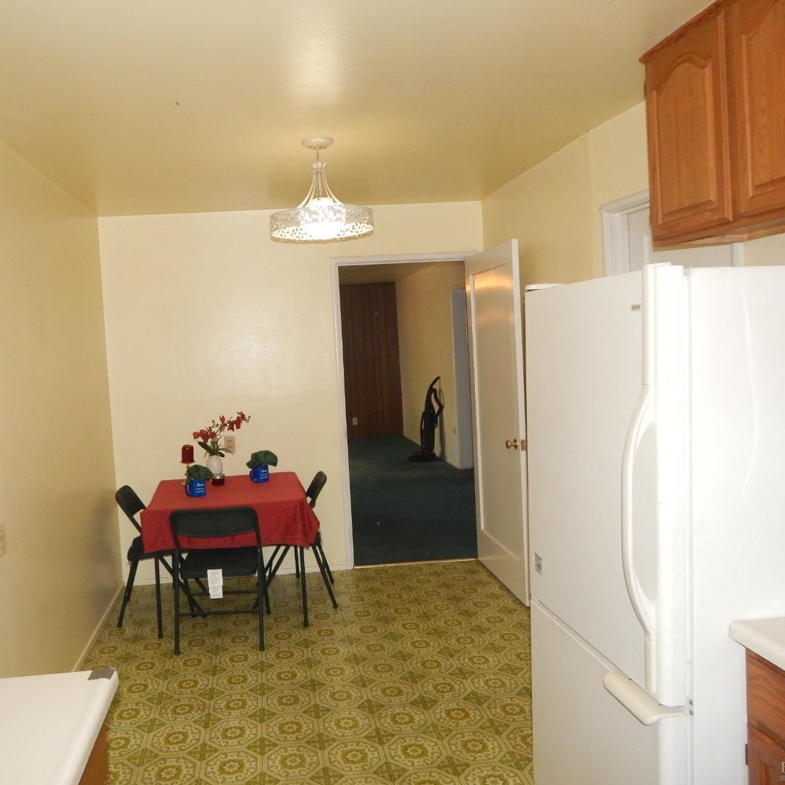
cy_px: 387
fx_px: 718
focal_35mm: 28
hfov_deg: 56.7
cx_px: 299
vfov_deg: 57.3
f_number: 6
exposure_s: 1/30
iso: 320
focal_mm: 4
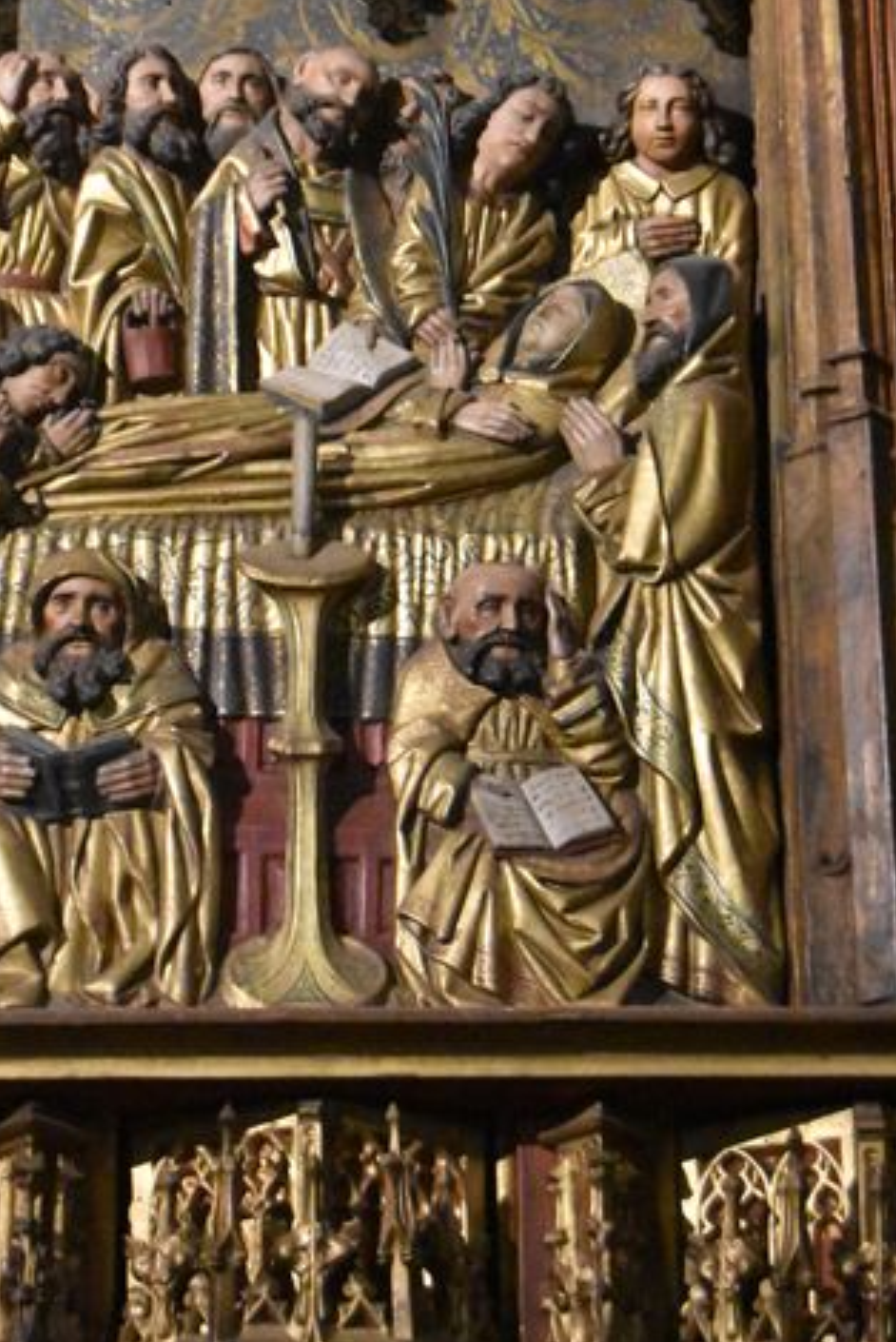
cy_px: 437
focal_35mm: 123
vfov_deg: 16.6
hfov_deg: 11.2
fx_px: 4575
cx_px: 335
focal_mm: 55
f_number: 5.6
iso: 12800
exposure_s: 1/40
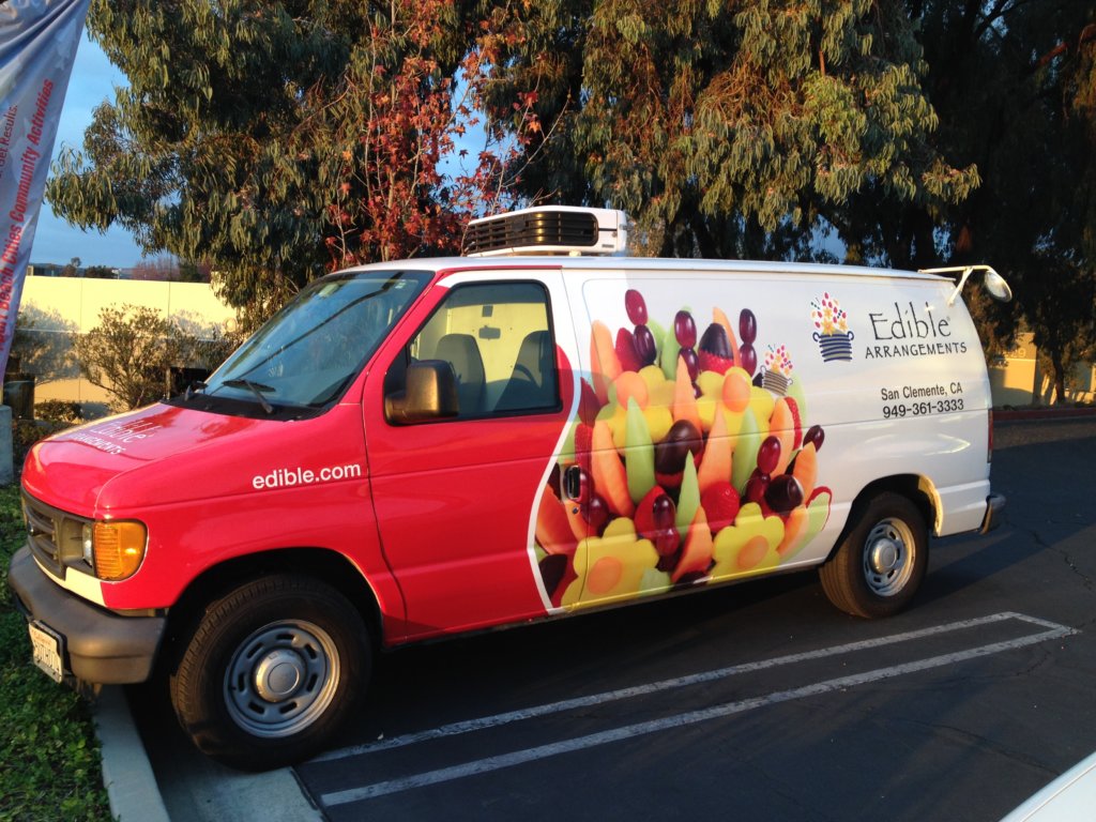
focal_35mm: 35
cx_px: 548
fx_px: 1108
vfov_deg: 40.7
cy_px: 411
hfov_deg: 52.6
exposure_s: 1/60
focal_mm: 4.28
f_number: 2.4
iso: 50
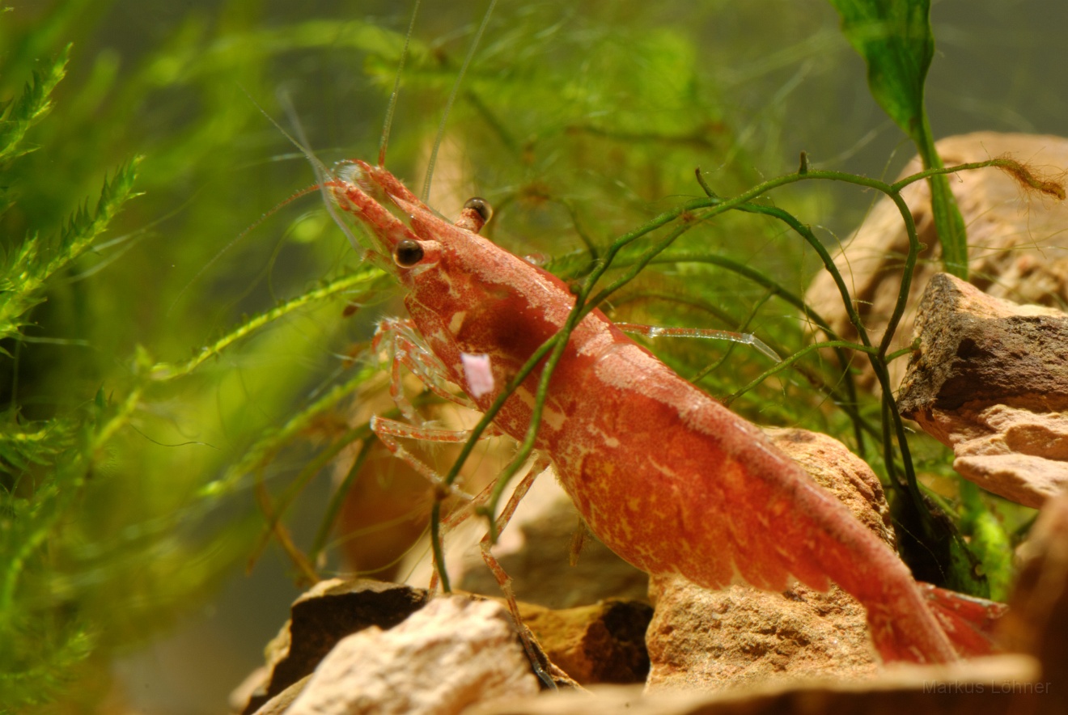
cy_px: 358
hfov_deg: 13.7
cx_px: 534
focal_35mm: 150
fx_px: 4456
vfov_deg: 9.2
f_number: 32
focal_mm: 100
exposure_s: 1/125
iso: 100
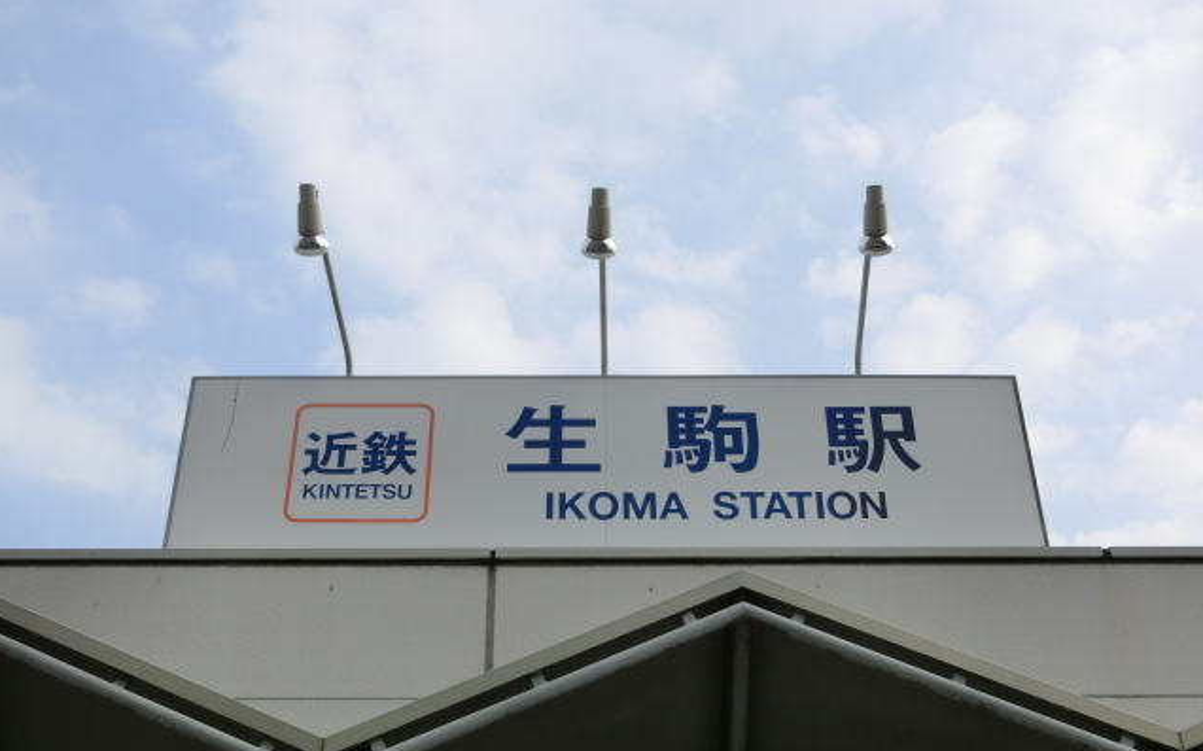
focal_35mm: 48
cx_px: 600
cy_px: 407
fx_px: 1573
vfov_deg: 26.8
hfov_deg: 41.8
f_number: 4.4
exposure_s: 1/640
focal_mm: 8
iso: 80
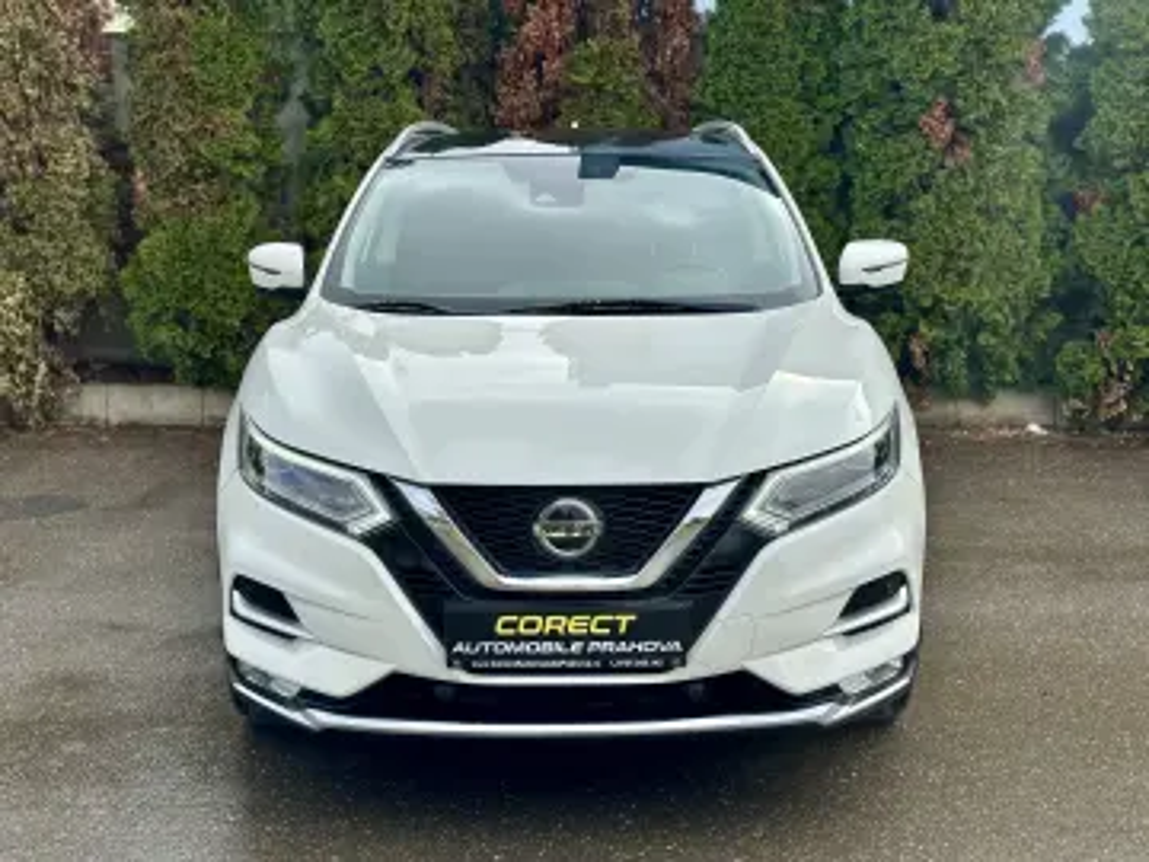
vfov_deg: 30.3
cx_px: 574
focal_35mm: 48
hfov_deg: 39.7
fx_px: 1593
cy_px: 431
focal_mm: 6.86
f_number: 1.78
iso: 64
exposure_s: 1/2304
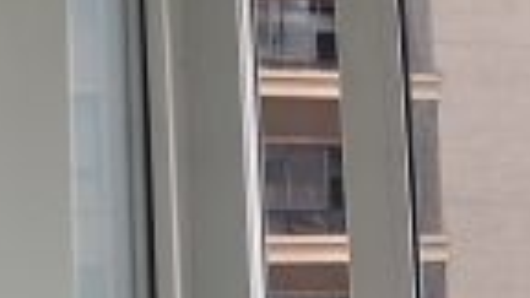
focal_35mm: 139
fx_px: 1953
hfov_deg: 13.3
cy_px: 294
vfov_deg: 8.7
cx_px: 1060
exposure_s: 1/50
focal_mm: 5.54
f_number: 1.8
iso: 64
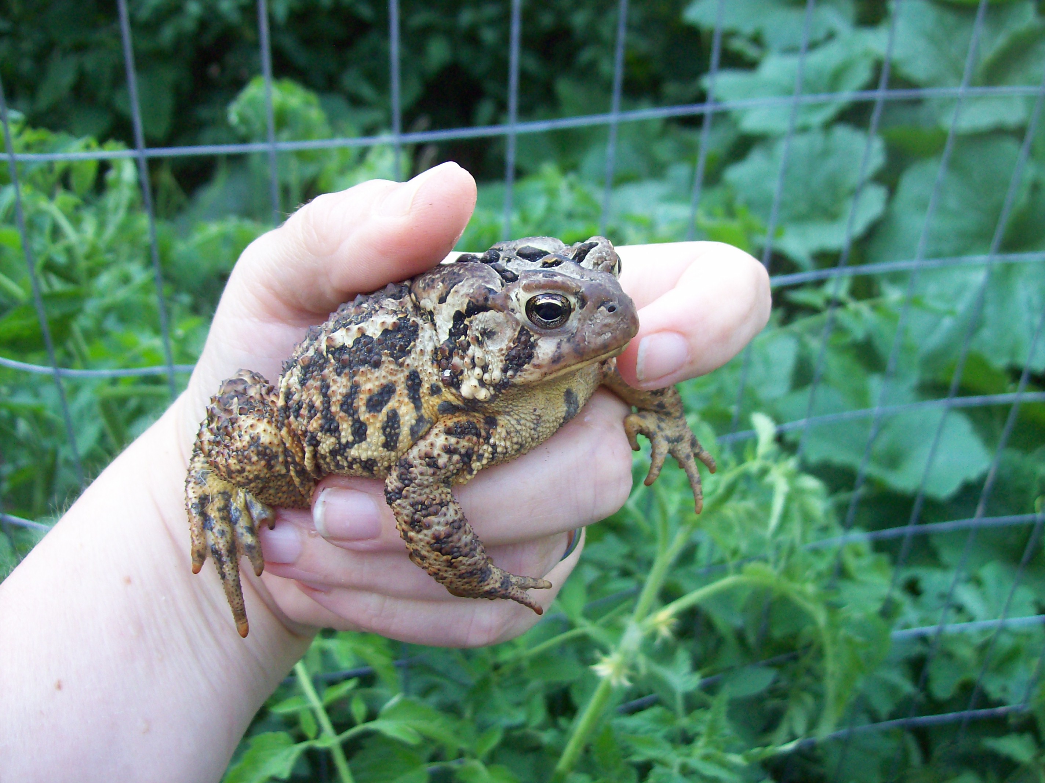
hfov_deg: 51.4
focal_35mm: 36
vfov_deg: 39.6
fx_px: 1086
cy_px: 392
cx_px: 522
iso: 80
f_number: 2.7
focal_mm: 6
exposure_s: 1/65.7
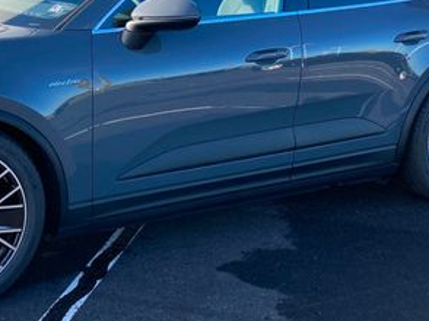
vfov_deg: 23.7
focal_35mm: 61
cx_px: 111
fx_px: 755
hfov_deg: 31.2
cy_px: 73
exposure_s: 1/545
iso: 20
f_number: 1.8
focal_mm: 3.99
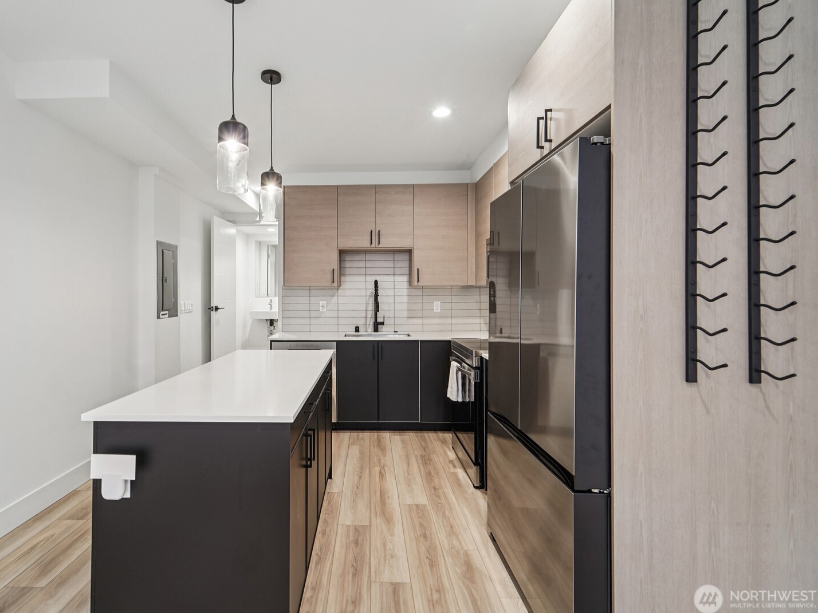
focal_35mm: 16
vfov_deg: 78.1
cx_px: 347
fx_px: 378
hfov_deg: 93.8
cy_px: 297
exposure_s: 1/4
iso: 200
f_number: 8
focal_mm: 14
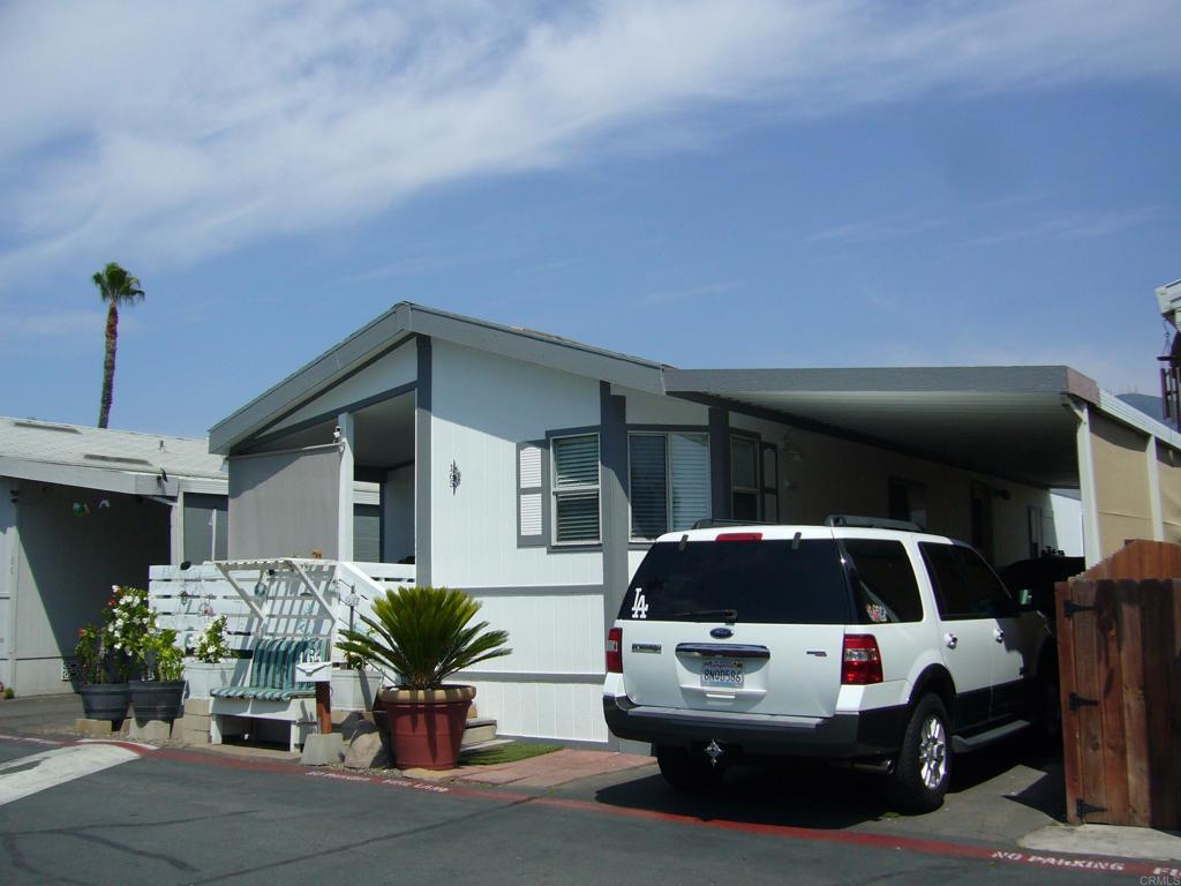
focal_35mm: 35
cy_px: 443
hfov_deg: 52.6
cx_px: 590
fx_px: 1194
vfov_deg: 40.7
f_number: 5.6
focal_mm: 5.8
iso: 100
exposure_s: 1/800
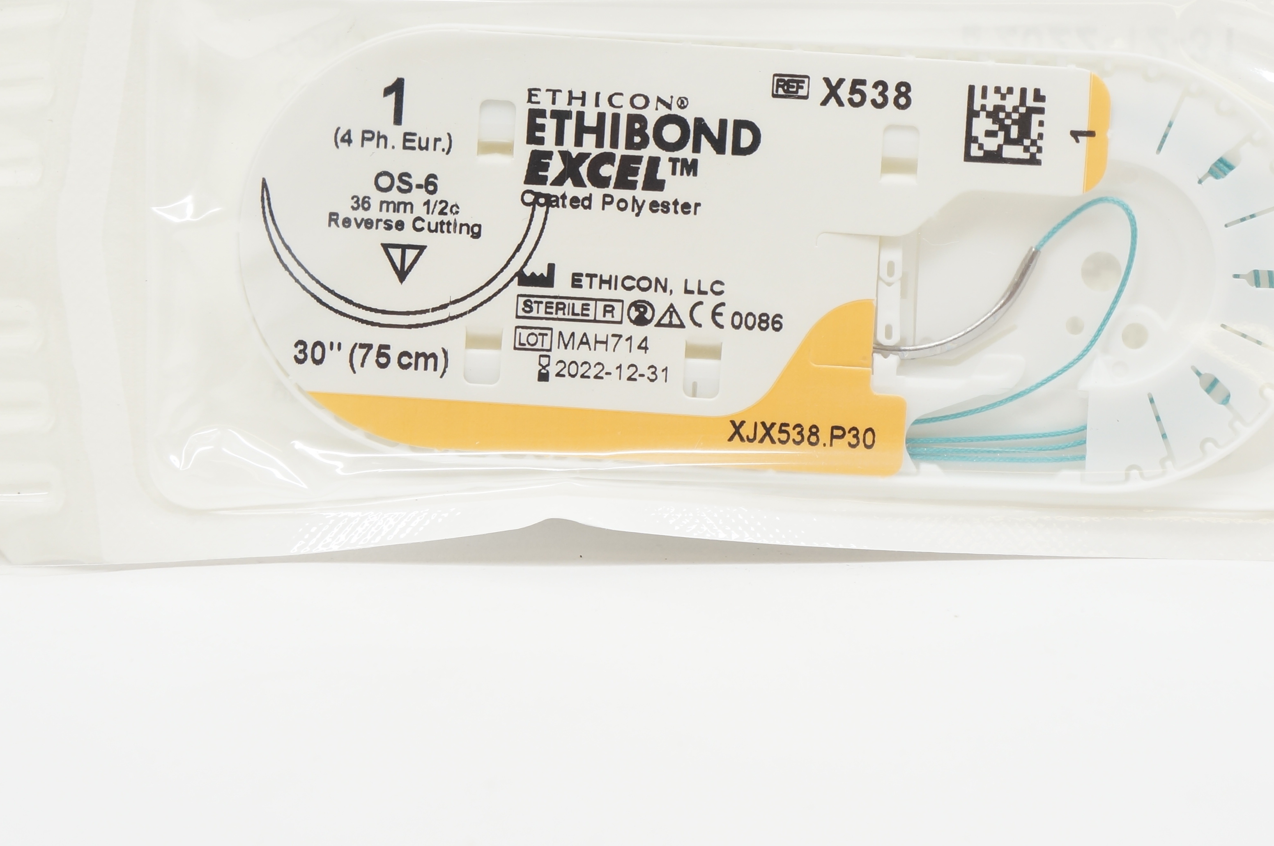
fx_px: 3358
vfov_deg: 14.3
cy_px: 211
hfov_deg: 21.5
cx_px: 732
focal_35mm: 95
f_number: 7.1
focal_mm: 40
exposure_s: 1/40
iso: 400
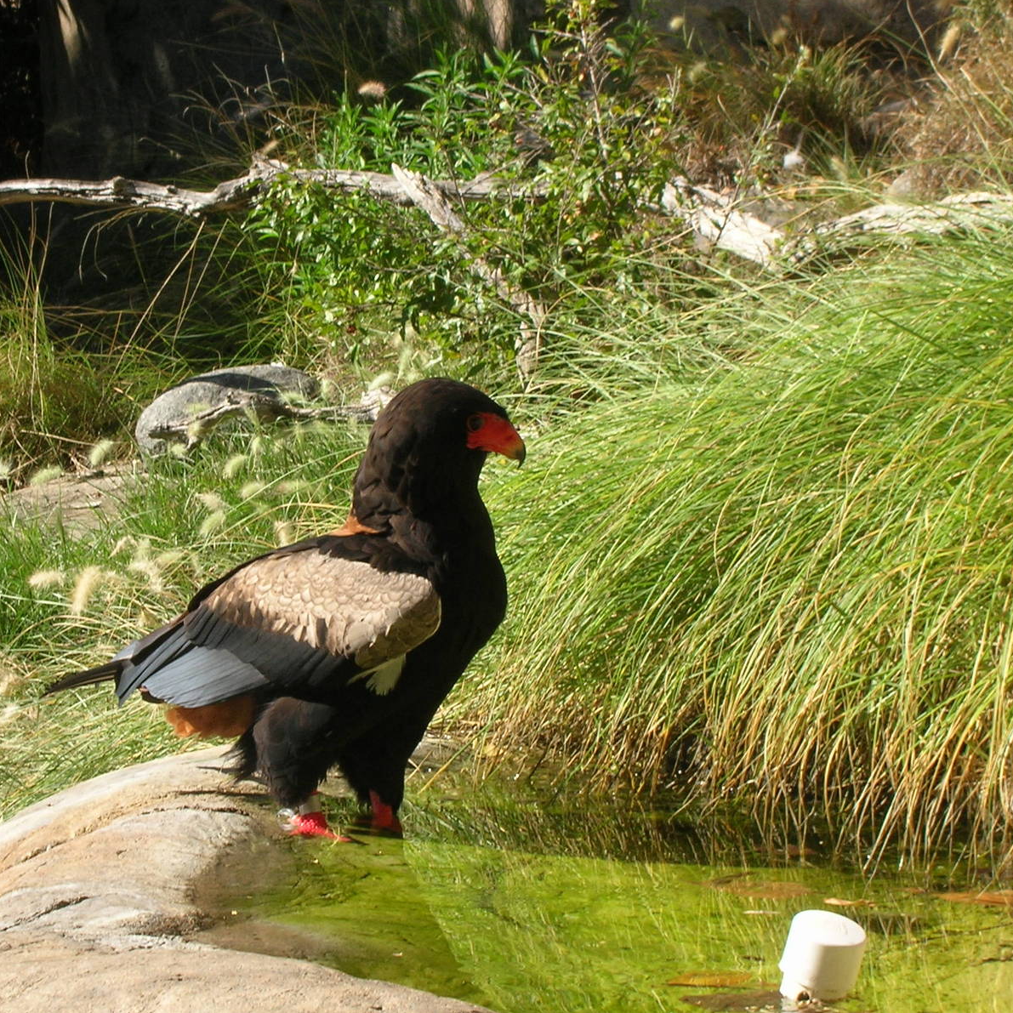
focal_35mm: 121
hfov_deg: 14.4
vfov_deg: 14.4
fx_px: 4006
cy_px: 505
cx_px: 352
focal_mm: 17.1
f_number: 8.2
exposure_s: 1/66.1
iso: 50
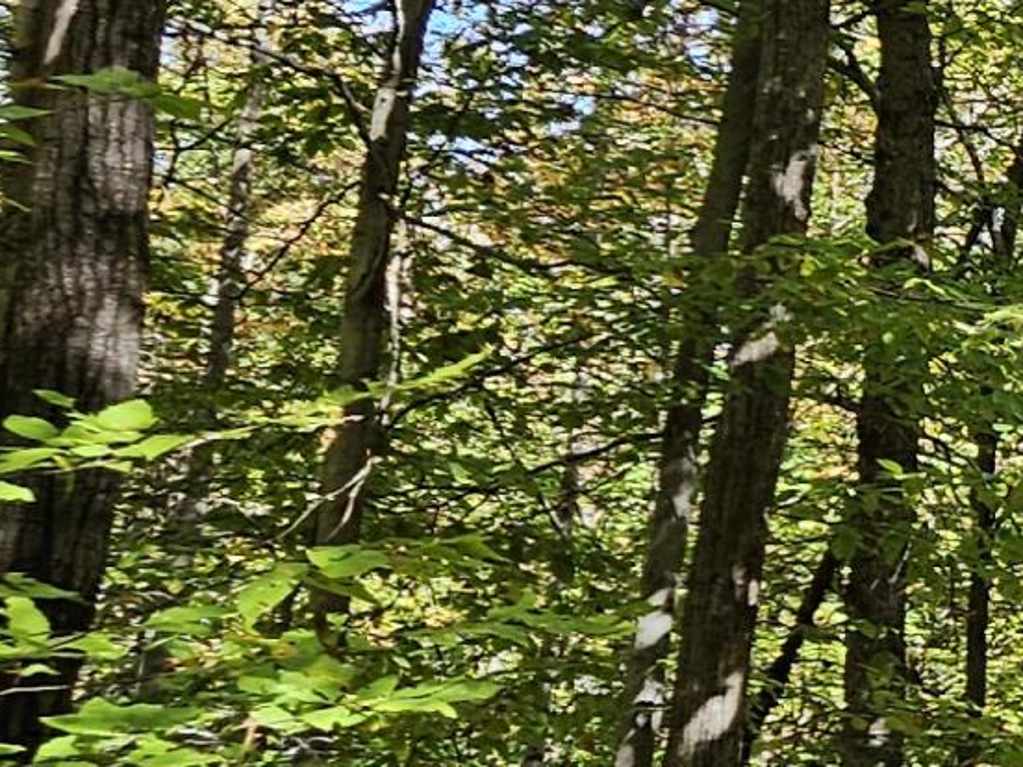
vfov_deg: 11.7
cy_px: 6
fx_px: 3694
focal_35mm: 125
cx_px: 2307
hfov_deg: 12.8
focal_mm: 5.4
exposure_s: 1/175
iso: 25
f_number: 1.8
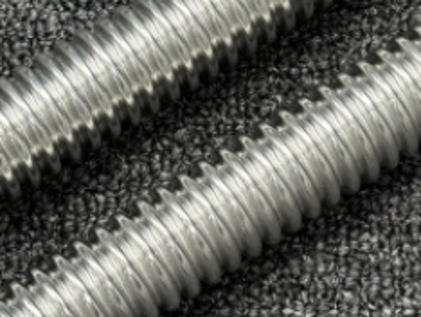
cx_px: 367
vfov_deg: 8.5
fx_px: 2118
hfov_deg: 11.3
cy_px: 39
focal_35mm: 174
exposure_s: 1/50
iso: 100
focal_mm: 6.76
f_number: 1.78
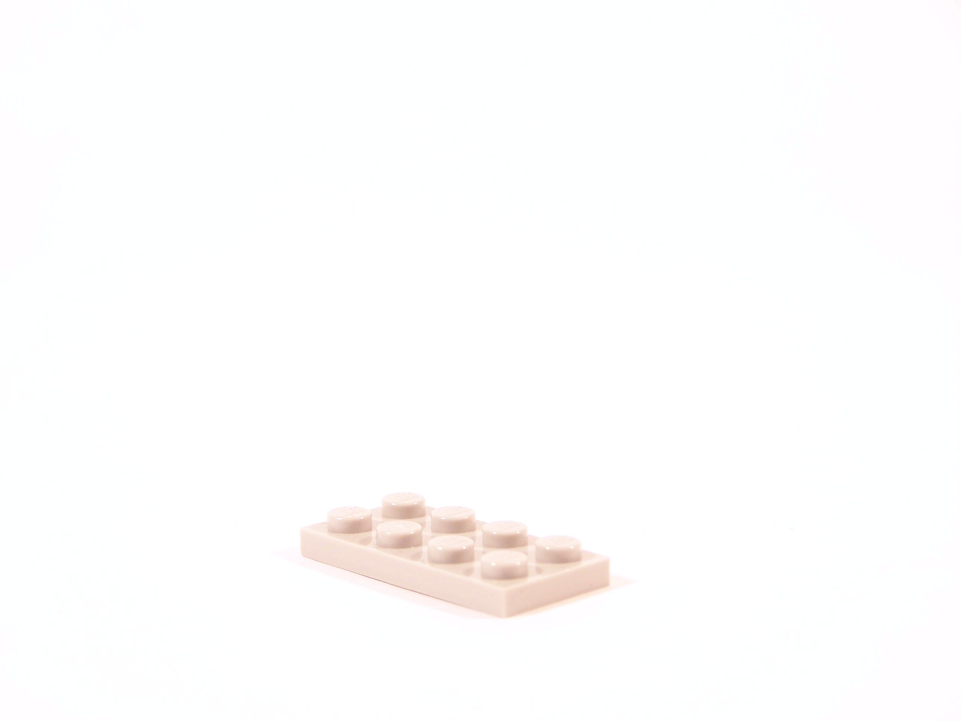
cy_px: 360
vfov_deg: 14.1
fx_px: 2915
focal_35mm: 105
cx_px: 480
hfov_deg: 18.7
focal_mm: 17.5
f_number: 3.2
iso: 100
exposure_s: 1/10
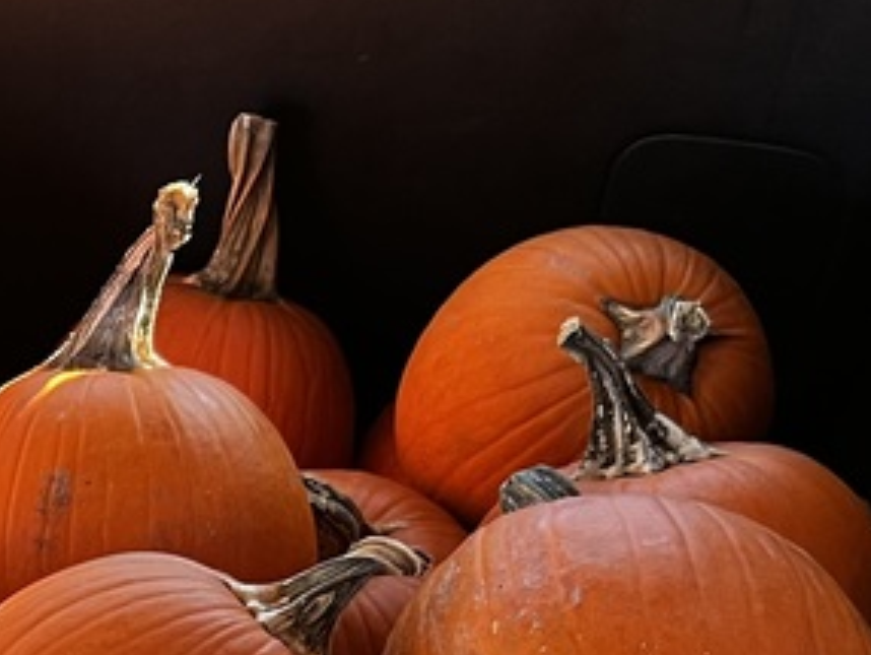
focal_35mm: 93
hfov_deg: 19.0
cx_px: -353
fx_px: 2342
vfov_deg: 15.4
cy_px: 759
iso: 125
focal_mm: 5.7
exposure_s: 1/60
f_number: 1.5
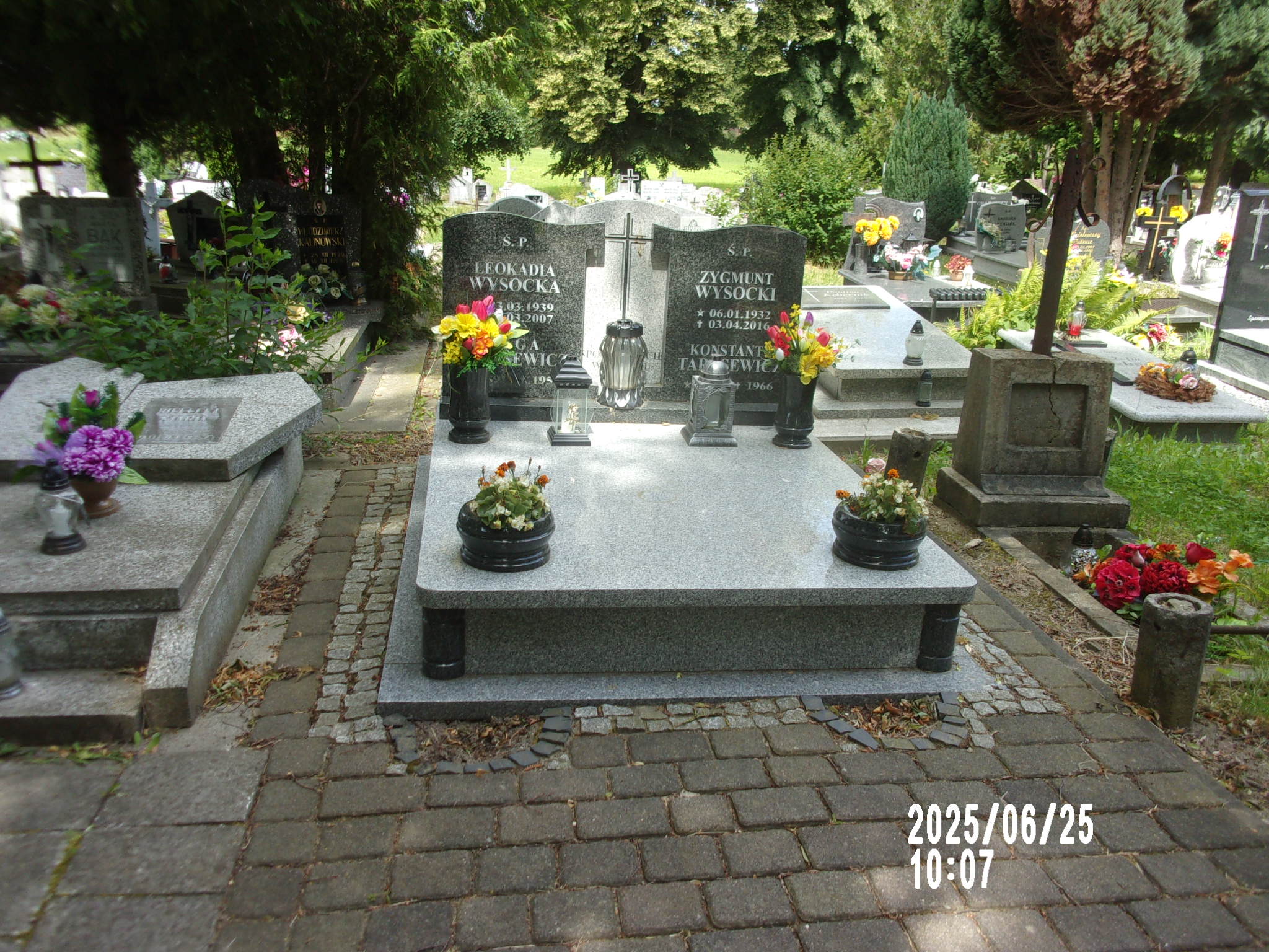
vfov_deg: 49.7
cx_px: 634
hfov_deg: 63.4
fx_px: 1026
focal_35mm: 28
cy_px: 476
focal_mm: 5.1
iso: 80
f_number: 3.9
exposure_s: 1/150
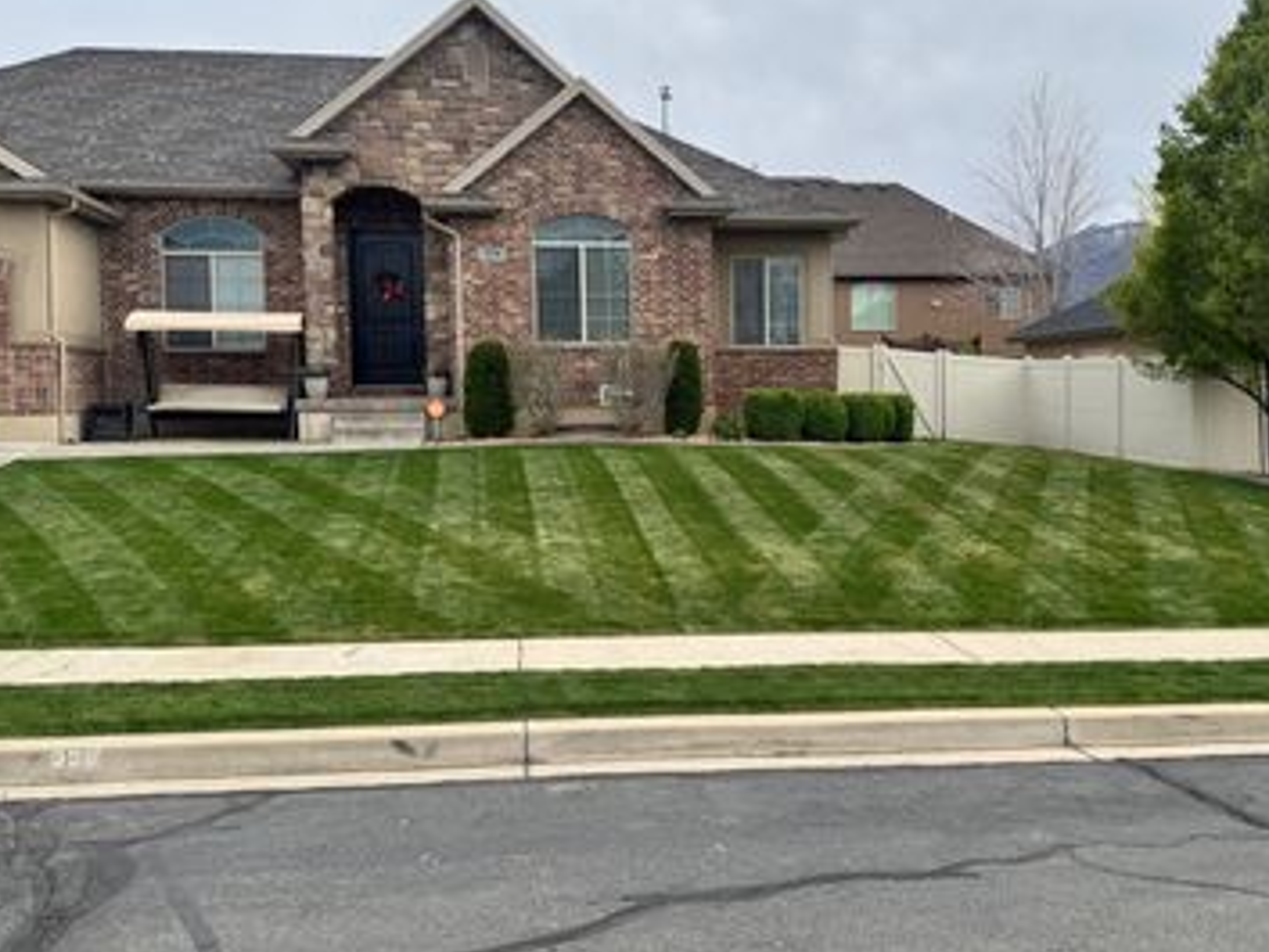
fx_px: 1247
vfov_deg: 41.8
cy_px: 429
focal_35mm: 34
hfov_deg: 53.8
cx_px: 708
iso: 80
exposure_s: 1/1560
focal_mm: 6.76
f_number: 1.78
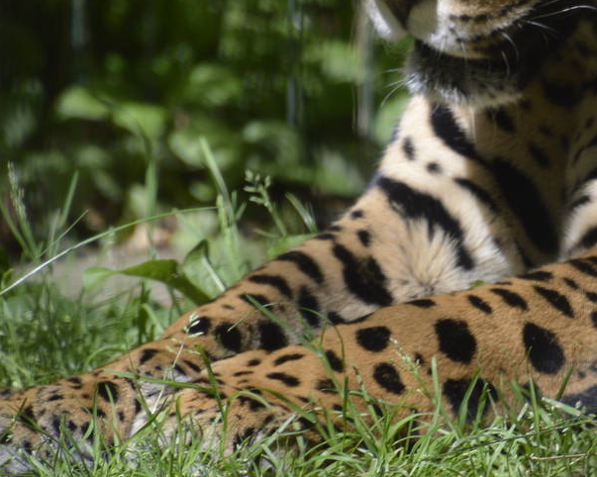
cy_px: 46
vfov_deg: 1.9
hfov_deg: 2.4
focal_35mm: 821
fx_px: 14501
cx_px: 691
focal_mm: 220
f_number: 6.3
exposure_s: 1/500
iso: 360
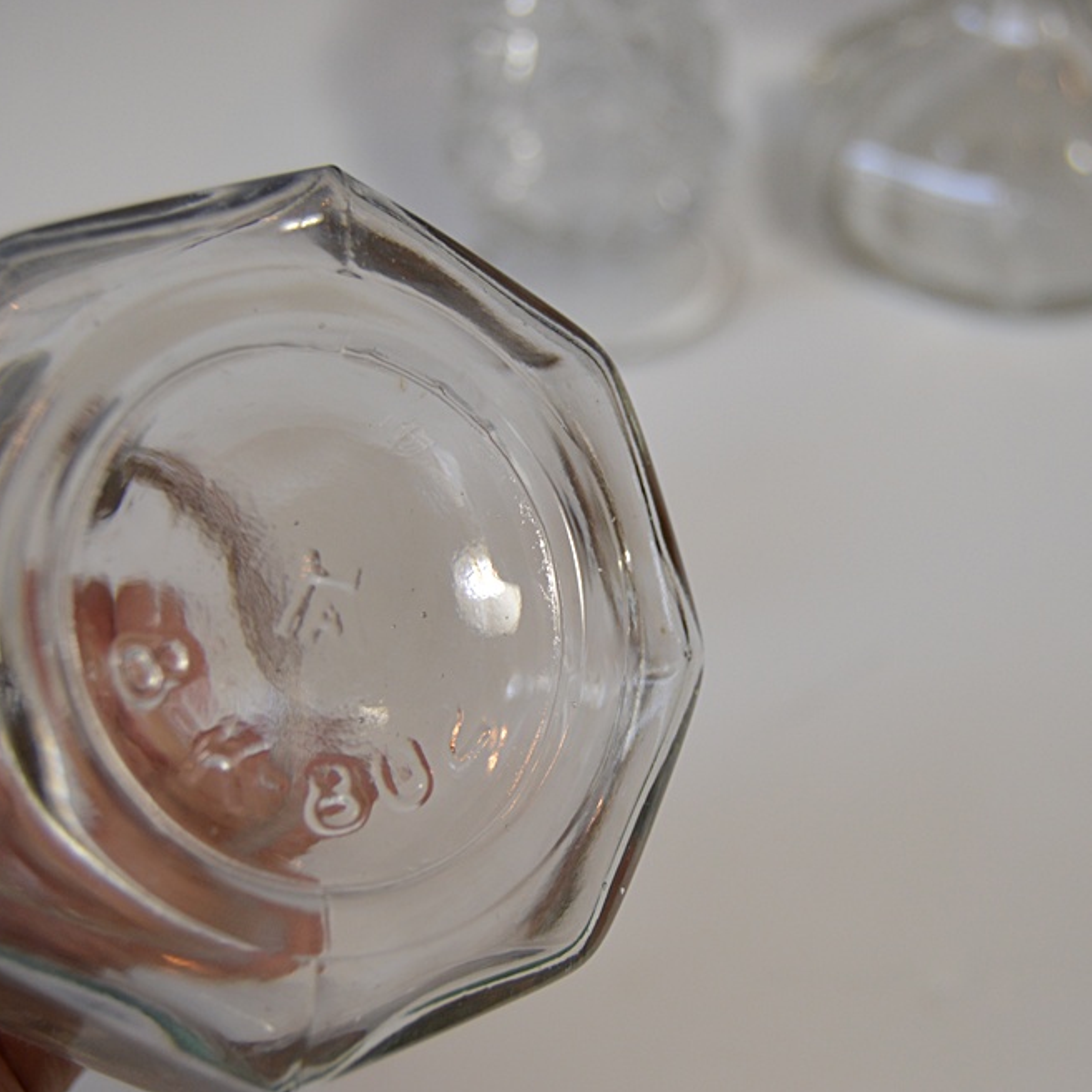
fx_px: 2213
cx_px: 620
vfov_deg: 27.7
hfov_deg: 27.7
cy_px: 543
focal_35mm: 62
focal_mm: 32
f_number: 5
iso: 400
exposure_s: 1/100
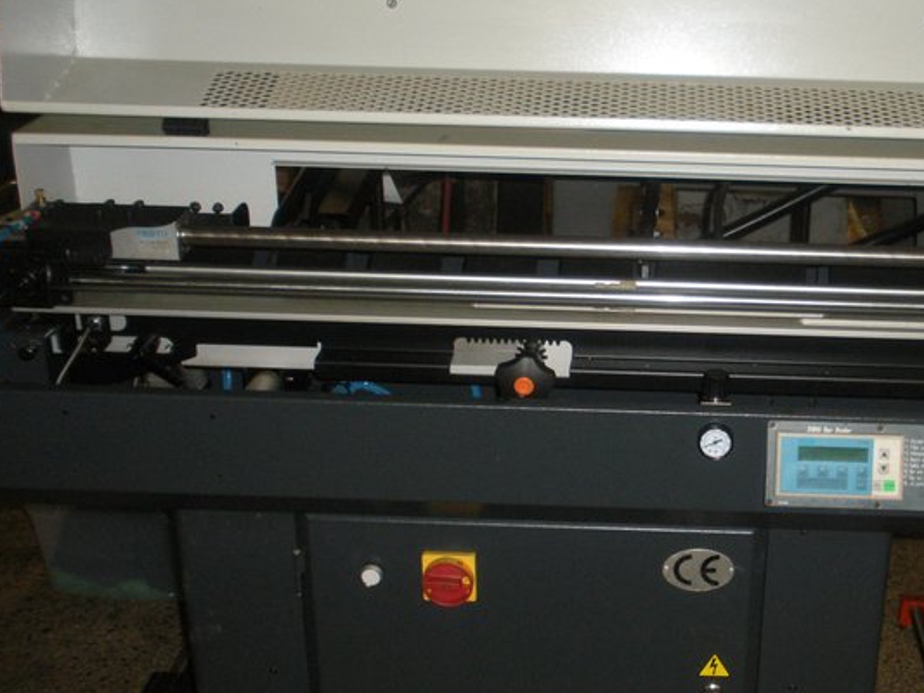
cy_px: 343
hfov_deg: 35.0
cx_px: 654
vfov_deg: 27.0
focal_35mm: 54
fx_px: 1442
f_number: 3.5
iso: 222
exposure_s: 1/60
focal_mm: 6.3
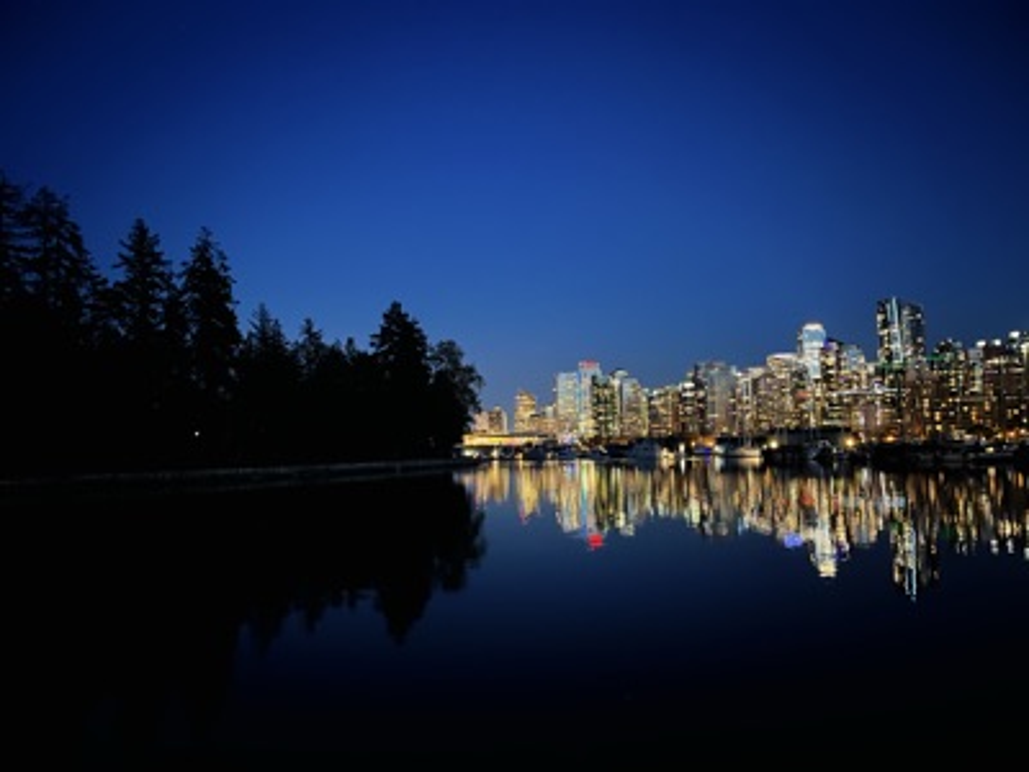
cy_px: 386
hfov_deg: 67.3
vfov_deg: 53.1
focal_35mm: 26
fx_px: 773
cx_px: 514
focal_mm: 5.1
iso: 500
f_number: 1.6
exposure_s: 1/5
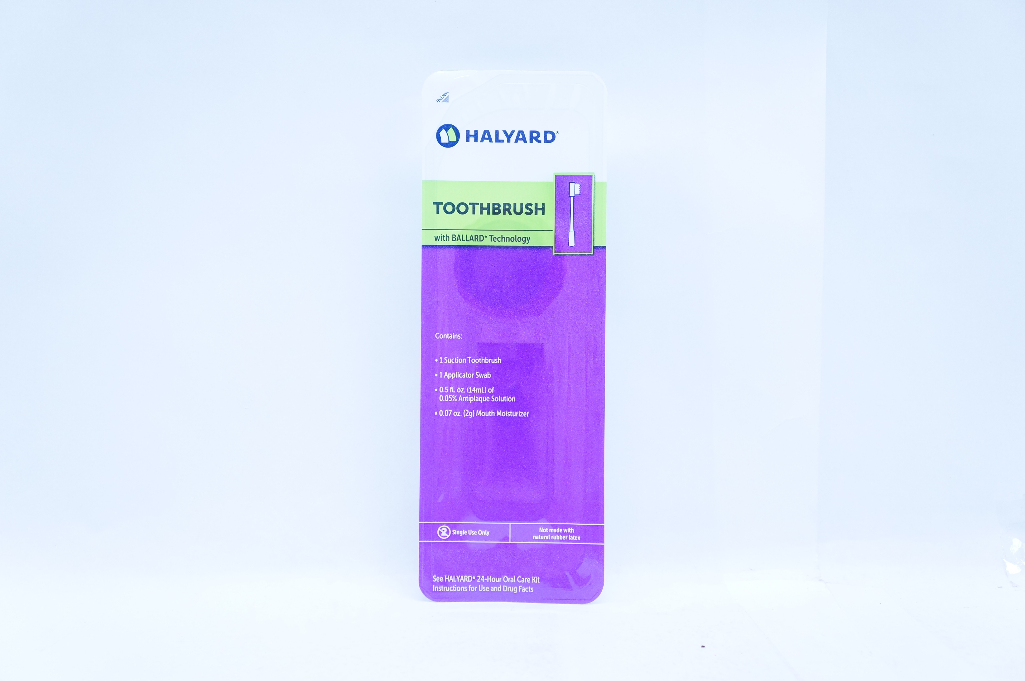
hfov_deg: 45.0
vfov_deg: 30.8
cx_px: 512
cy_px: 340
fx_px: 1237
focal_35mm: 44
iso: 800
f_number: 4
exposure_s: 1/200
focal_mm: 29
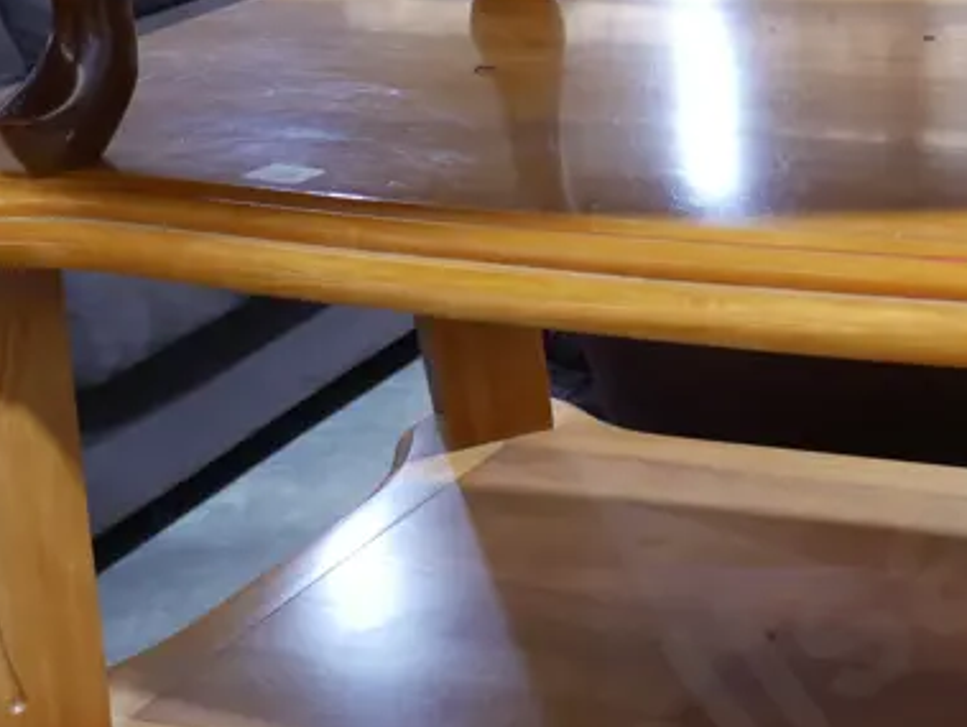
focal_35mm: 81
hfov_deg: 22.7
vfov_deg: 18.2
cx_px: 1067
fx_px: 2265
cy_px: 473
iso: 640
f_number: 3.6
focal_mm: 15
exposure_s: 1/60
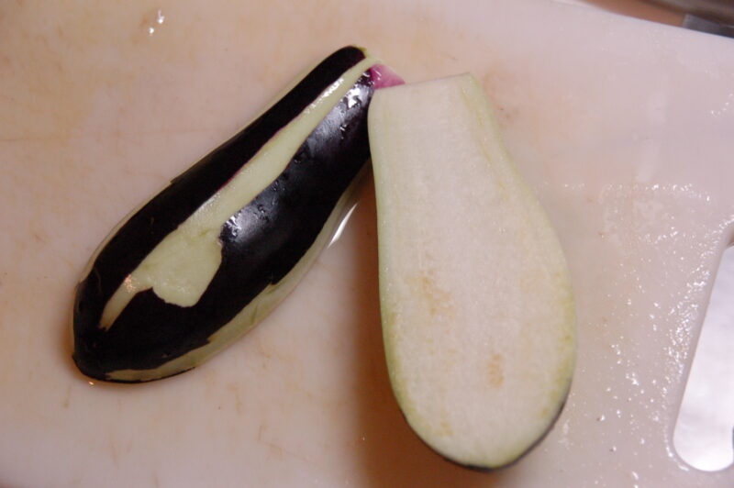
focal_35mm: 82
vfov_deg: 16.5
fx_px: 1681
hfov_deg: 24.6
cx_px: 367
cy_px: 244
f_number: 5.3
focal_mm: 55
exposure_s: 1/60
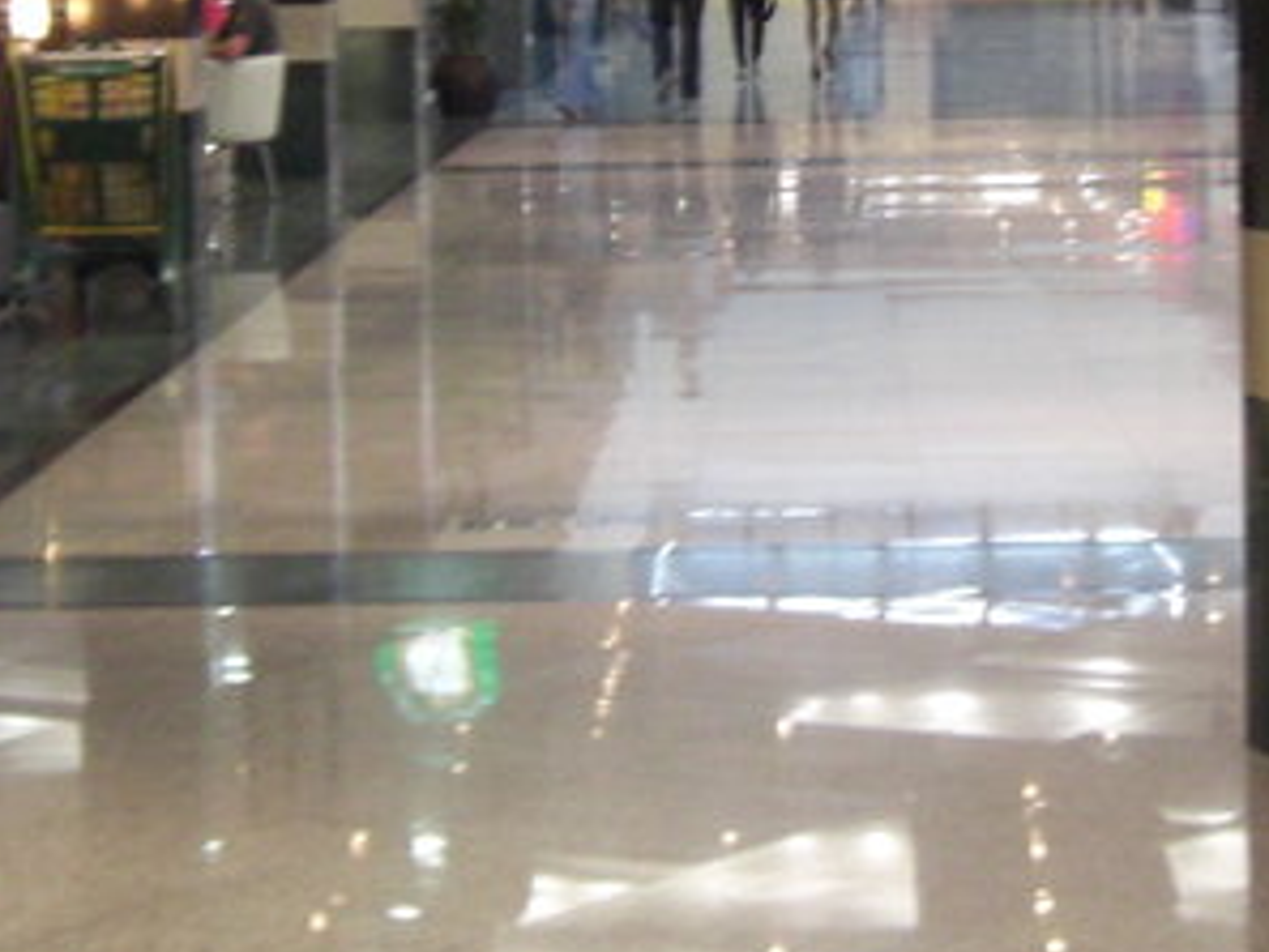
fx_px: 4804
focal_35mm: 131
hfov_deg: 15.0
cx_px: 953
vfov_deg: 11.3
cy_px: 124
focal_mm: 7.9
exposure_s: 1/40
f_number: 2.8
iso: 400
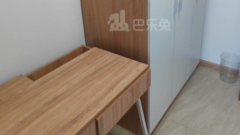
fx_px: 350
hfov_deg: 37.7
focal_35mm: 55
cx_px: 139
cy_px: 21
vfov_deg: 21.5
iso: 366
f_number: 1.95
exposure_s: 1/60
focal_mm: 7.59
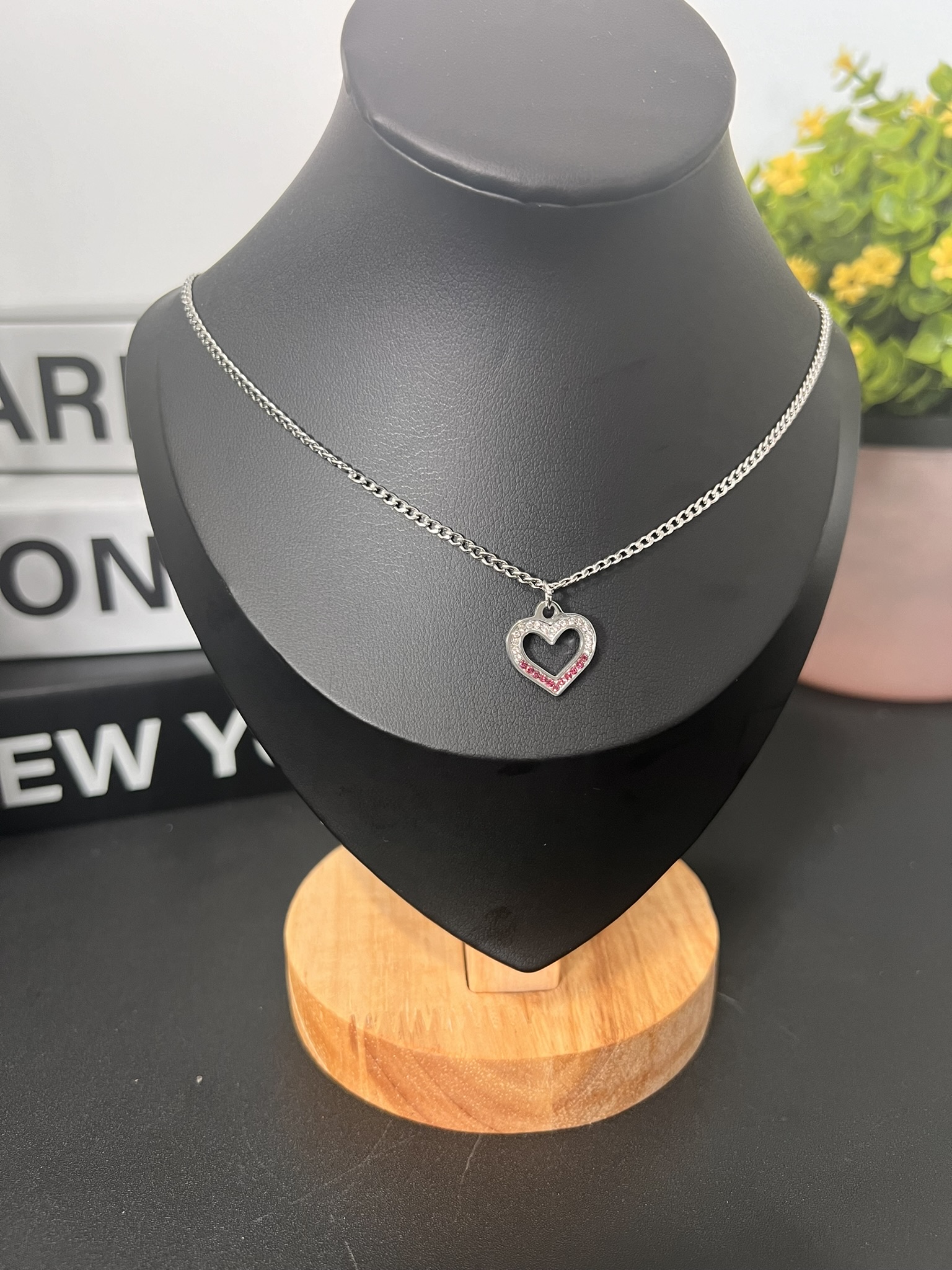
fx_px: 953
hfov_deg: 53.1
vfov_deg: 67.3
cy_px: 635
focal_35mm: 26
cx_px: 476
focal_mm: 5.7
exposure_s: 1/60
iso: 125
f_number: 1.5
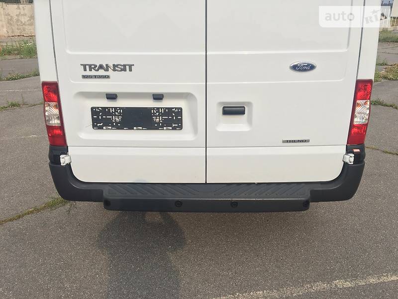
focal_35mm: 29
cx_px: 199
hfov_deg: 61.7
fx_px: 333
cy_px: 150
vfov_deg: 48.2
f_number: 2.2
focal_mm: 4.2
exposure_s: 1/793
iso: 25
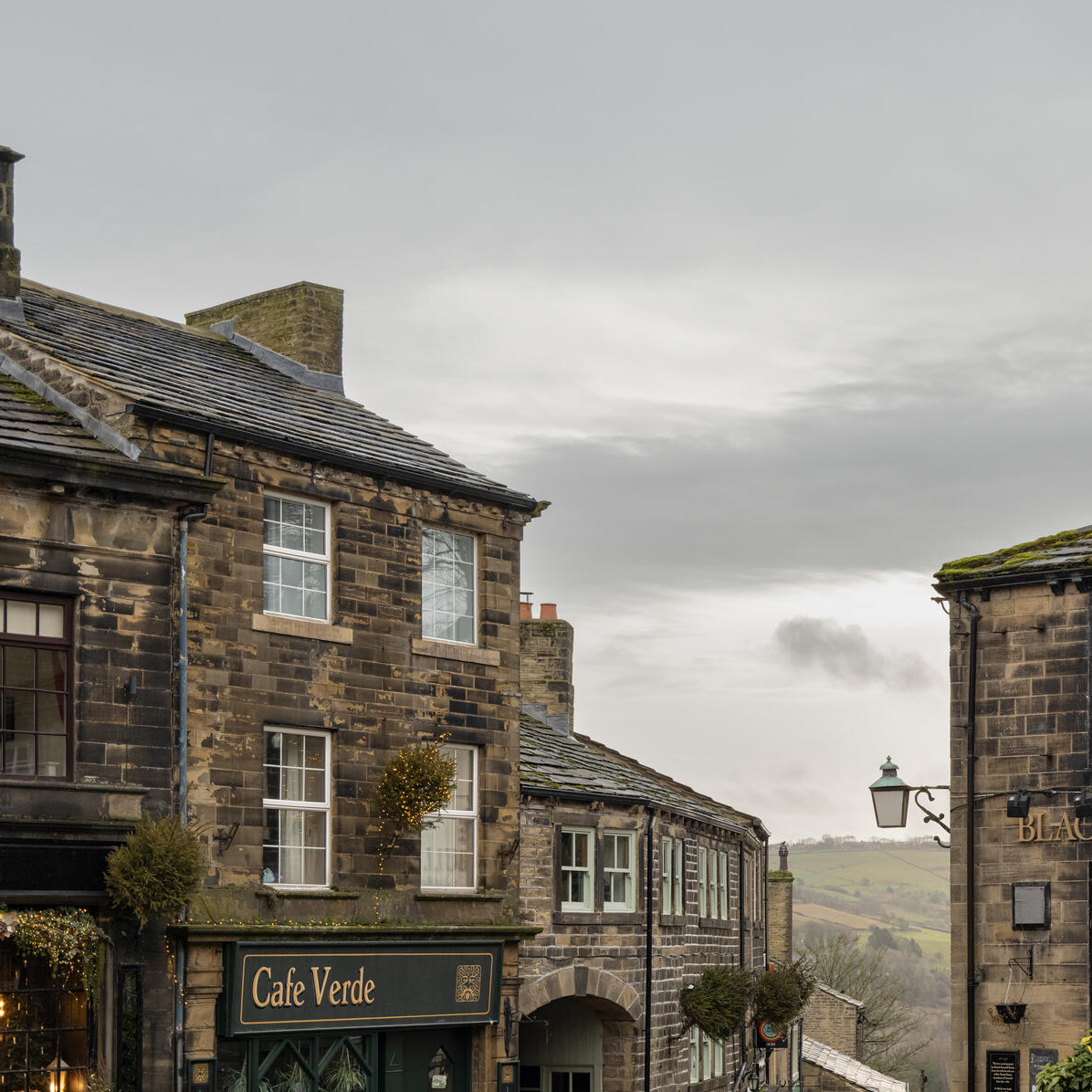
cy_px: 769
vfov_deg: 25.5
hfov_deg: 24.4
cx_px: 1118
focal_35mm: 67
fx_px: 2391
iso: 800
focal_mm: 43.3
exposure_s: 1/125
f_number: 5.6
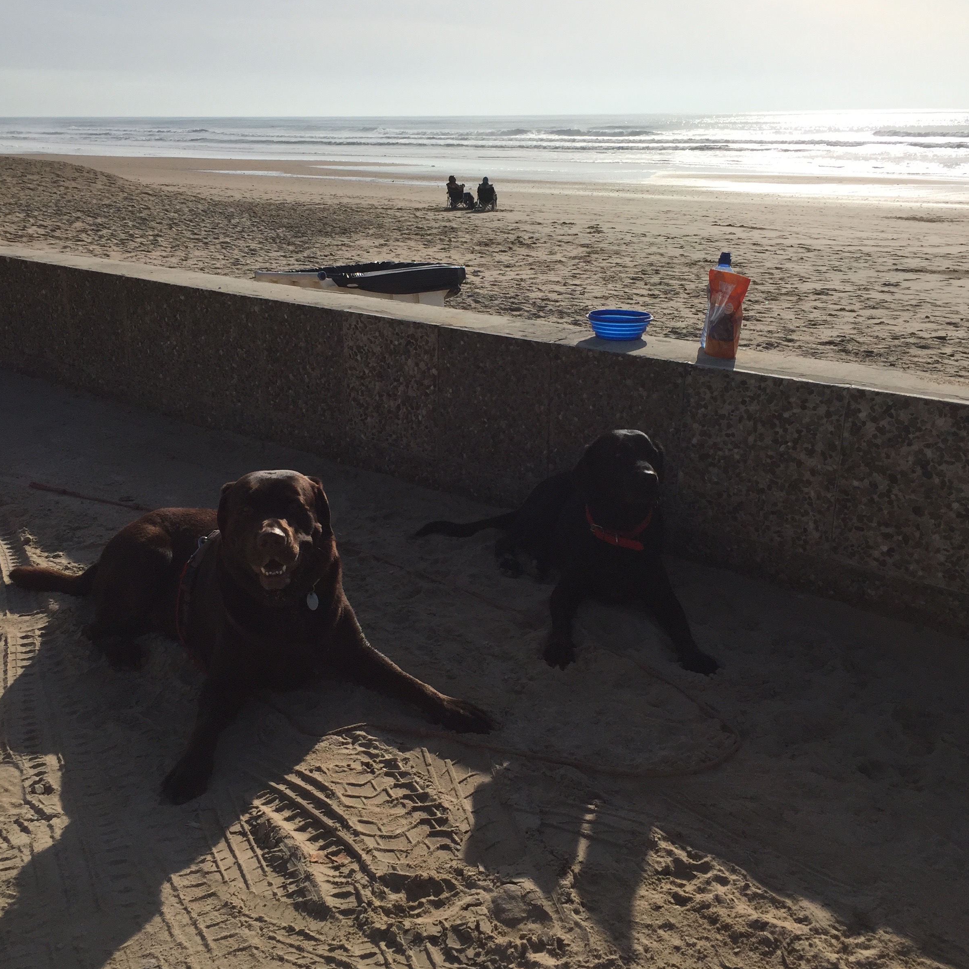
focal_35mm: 35
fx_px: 1108
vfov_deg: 47.2
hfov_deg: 47.2
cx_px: 465
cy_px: 481
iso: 32
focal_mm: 4.15
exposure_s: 1/6623
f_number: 2.2
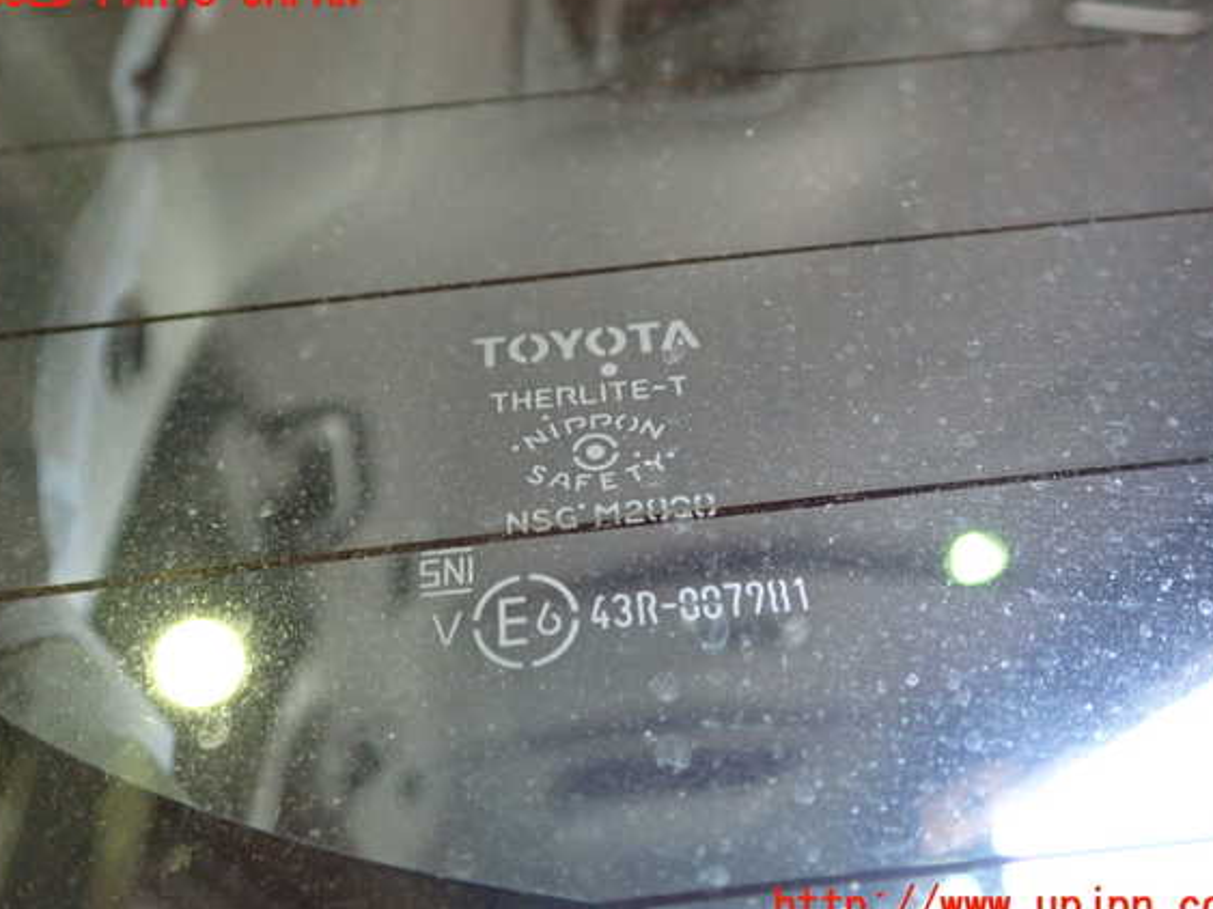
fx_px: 1121
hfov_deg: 56.8
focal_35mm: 32
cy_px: 450
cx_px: 614
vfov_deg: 44.1
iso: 500
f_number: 2.3
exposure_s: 1/30
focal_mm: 5.4
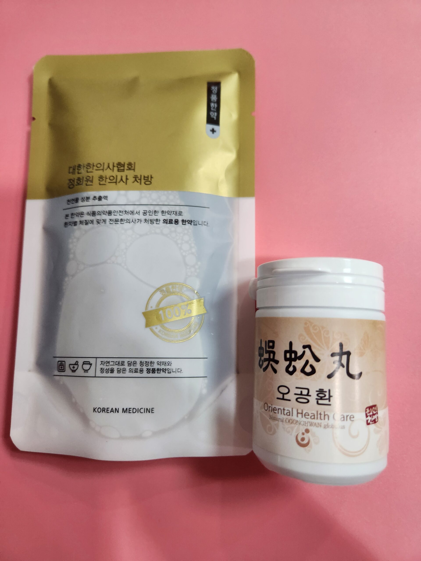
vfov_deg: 73.9
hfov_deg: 58.9
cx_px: 210
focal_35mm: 23
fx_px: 373
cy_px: 280
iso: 200
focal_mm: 5.4
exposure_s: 1/120
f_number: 1.8
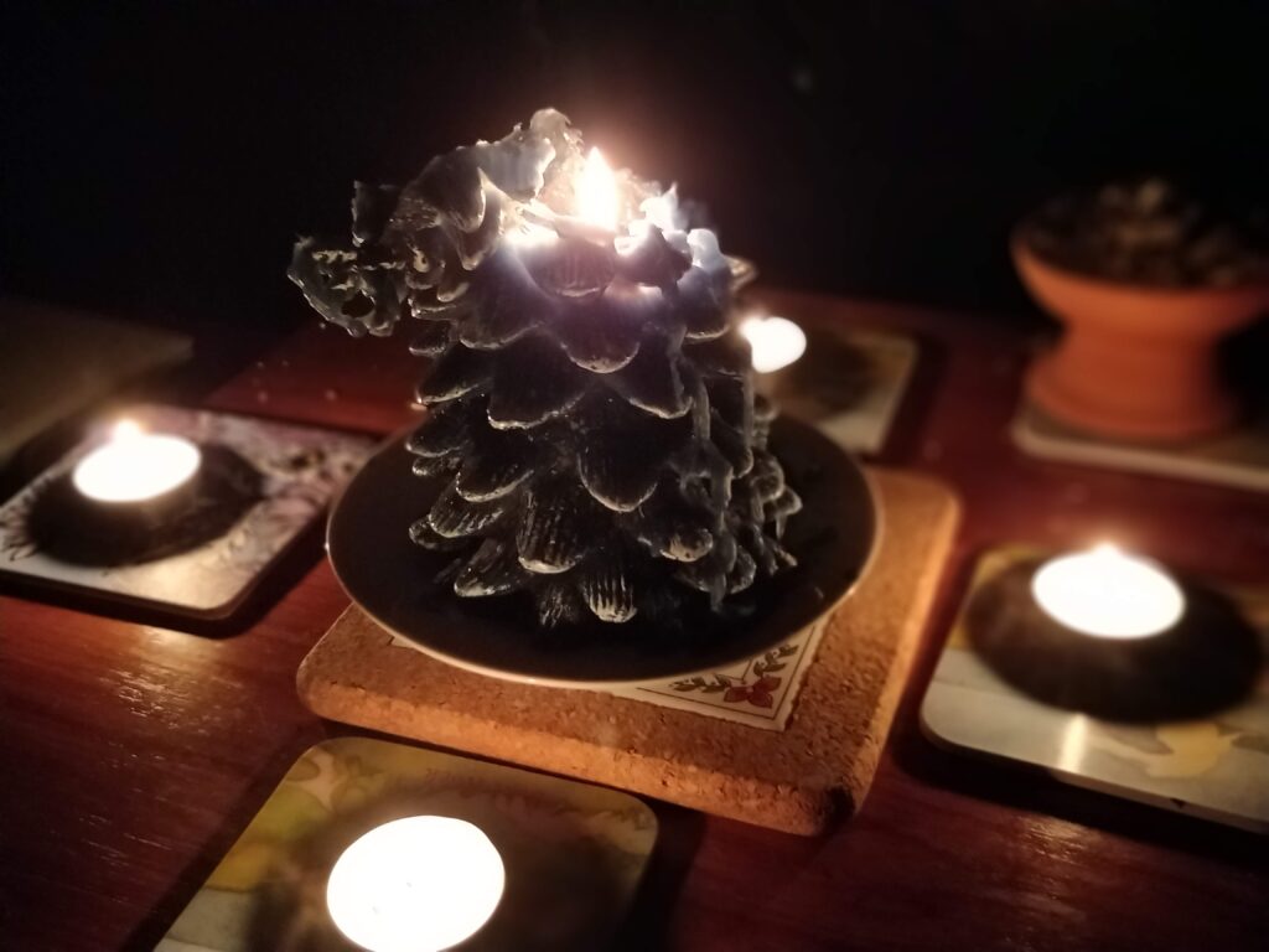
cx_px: 634
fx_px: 880
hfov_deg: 71.6
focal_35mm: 24
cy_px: 476
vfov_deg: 56.8
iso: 3200
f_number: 1.7
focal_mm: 4.1
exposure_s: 1/25
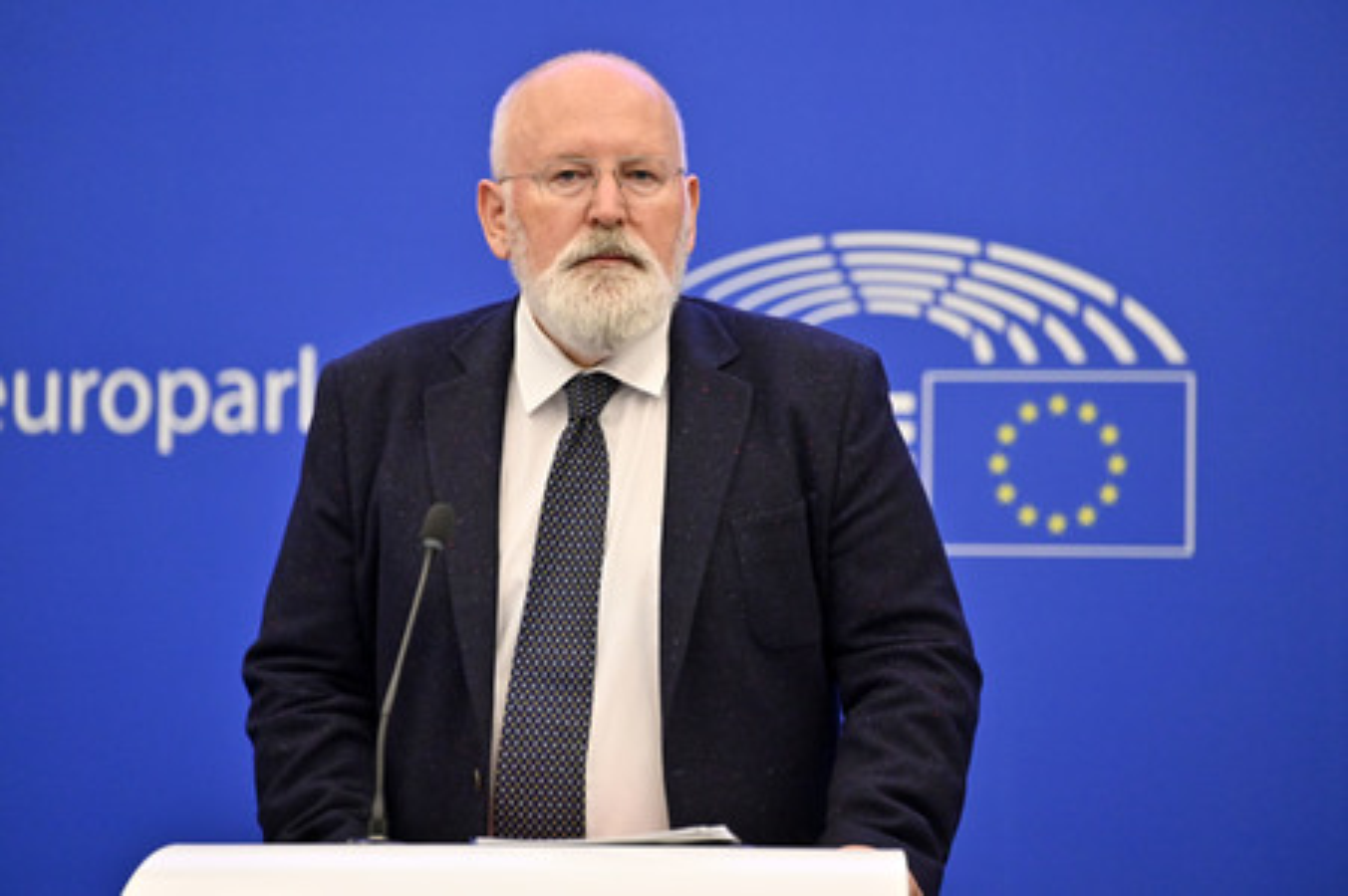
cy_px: 448
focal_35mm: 145
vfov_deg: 9.4
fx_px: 5425
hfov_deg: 14.2
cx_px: 674
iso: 5000
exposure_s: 1/1000
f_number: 2.8
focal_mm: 145
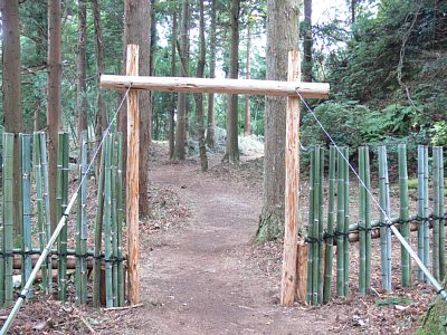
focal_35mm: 35
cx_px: 224
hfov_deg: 52.6
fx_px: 452
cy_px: 168
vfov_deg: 40.7
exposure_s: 1/30
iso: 100
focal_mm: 7.4
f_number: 2.8
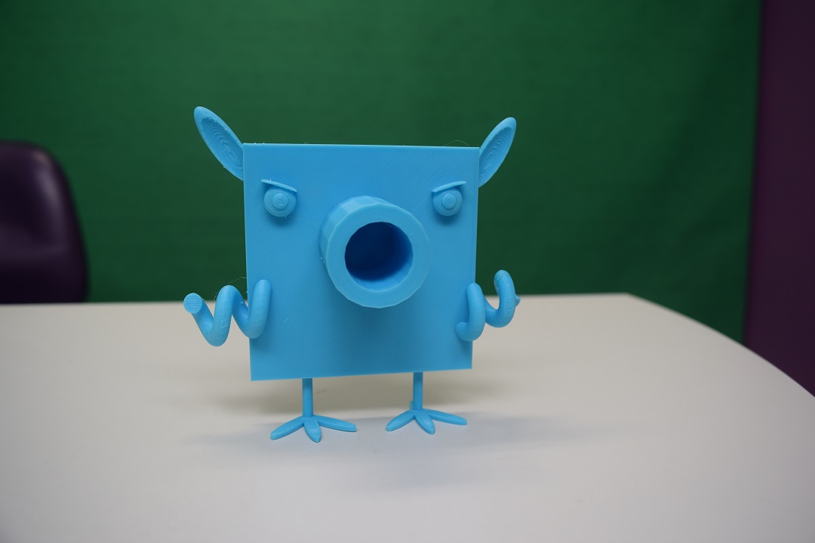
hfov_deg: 61.9
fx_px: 679
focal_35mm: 30
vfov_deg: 43.6
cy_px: 272
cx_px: 408
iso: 400
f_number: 5
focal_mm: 20
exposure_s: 1/100
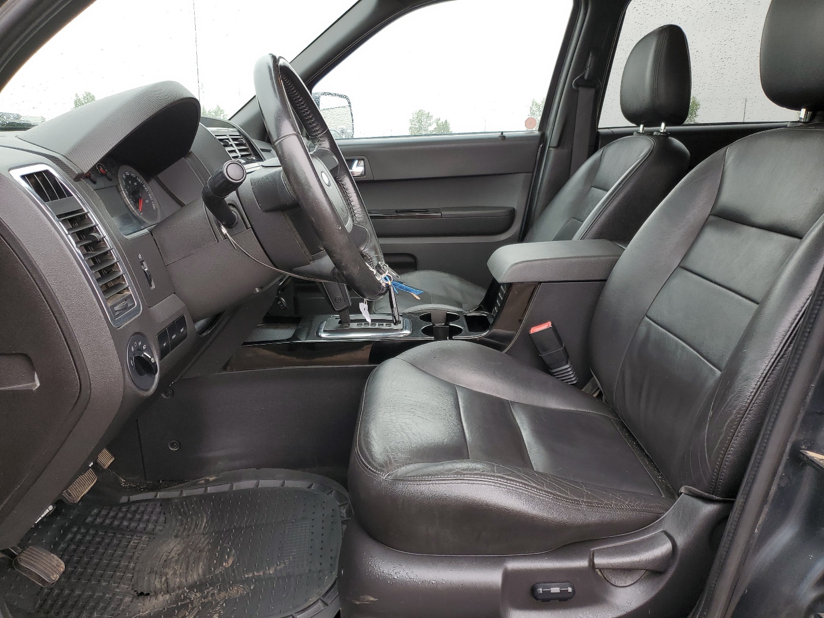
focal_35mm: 26
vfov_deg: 53.1
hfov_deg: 67.3
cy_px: 309
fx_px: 619
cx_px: 412
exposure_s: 1/154
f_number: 1.5
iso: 50
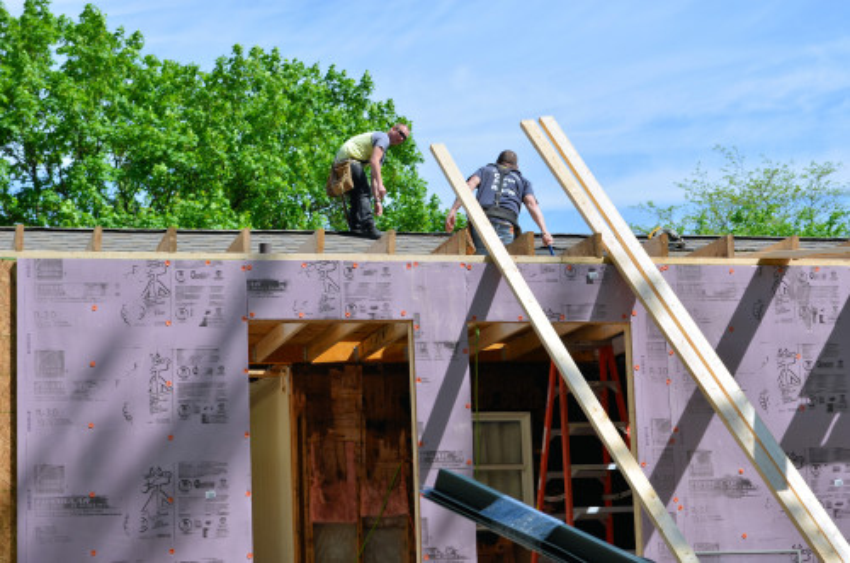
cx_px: 425
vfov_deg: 16.5
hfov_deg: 24.7
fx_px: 1944
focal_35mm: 82
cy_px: 282
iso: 100
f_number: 11
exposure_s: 1/160
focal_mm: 55
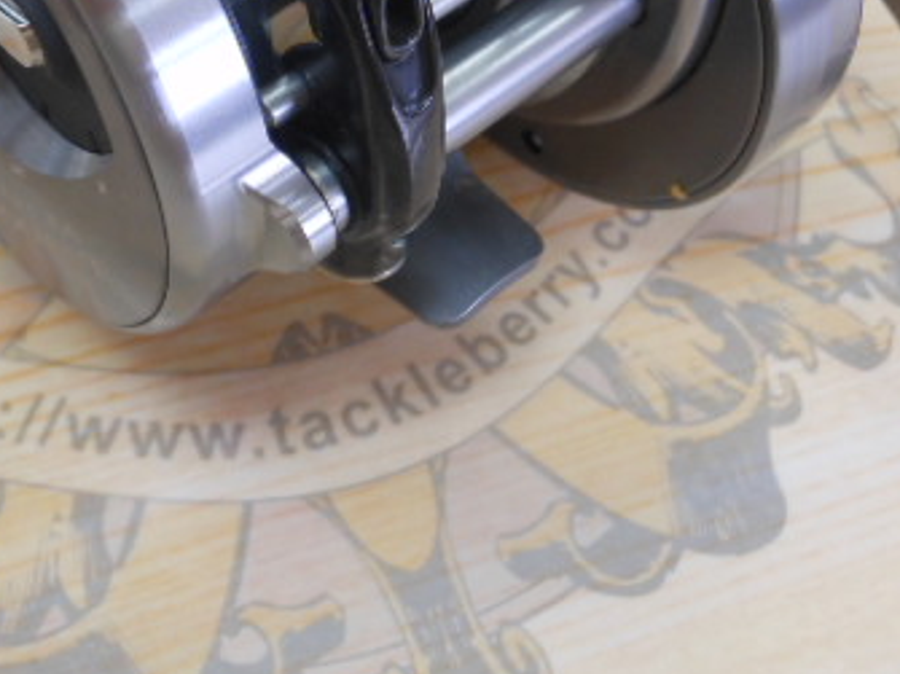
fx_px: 1637
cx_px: 349
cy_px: 46
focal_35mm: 63
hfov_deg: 30.6
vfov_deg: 22.6
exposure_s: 1/30
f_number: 4
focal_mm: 5.9
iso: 160
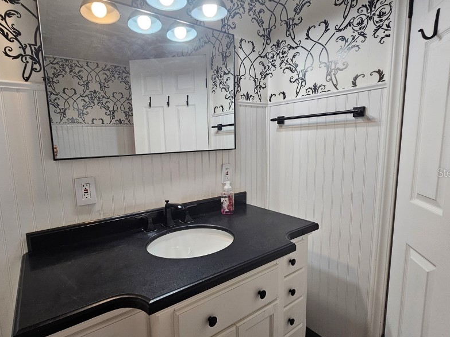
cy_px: 172
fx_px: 221
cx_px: 197
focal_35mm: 17
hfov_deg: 90.6
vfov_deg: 74.7
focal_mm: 2.2
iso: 80
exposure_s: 1/60
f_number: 2.2
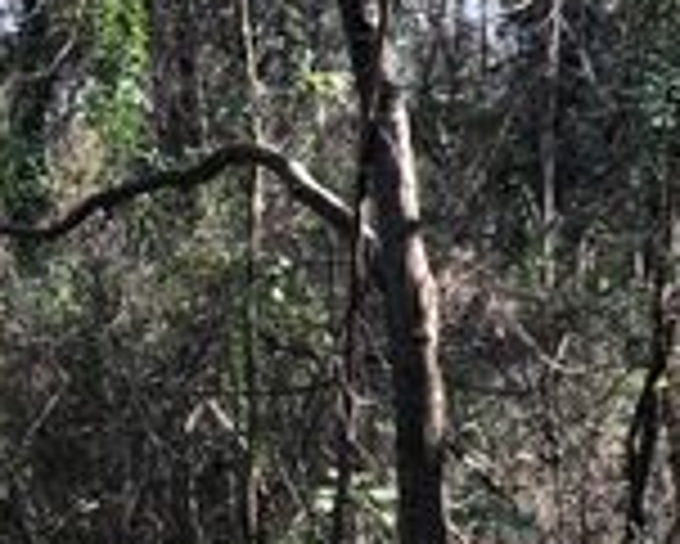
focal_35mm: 184
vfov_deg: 8.3
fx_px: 3705
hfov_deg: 10.1
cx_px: -356
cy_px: 699
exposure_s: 1/120
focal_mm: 6.6
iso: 32
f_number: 2.8
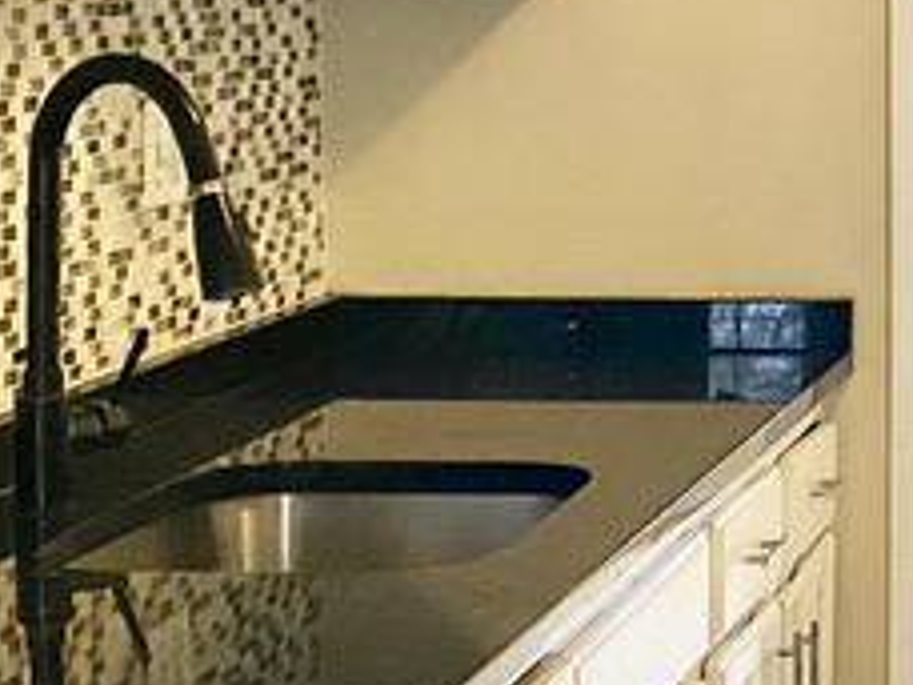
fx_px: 3086
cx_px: 1337
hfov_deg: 15.6
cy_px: 132
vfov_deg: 12.6
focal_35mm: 117
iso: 125
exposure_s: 1/95
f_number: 1.8
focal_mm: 4.25
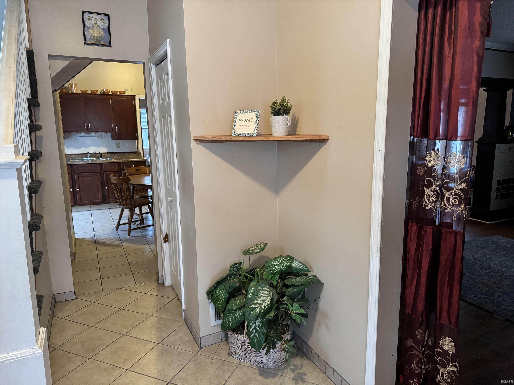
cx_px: 257
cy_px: 192
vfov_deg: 56.8
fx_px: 356
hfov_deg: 71.6
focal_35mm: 24
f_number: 1.78
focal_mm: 6.76
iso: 640
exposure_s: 1/40
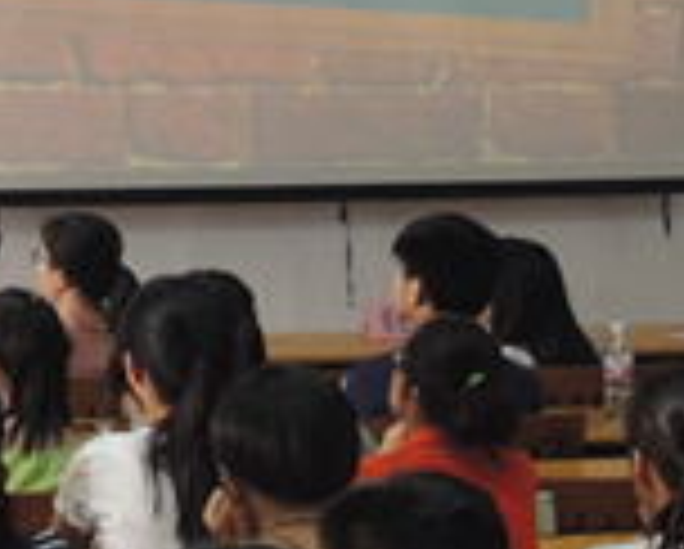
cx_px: -400
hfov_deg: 12.1
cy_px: -155
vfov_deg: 10.1
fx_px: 3061
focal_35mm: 151
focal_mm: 8.3
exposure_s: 1/25
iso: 400
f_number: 3.5
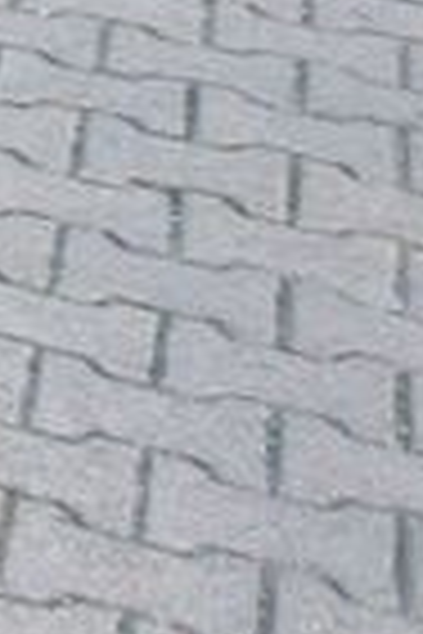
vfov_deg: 10.2
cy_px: -576
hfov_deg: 6.0
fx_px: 3331
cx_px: -1318
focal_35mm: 189
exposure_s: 1/250
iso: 250
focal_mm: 5.8
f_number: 3.1
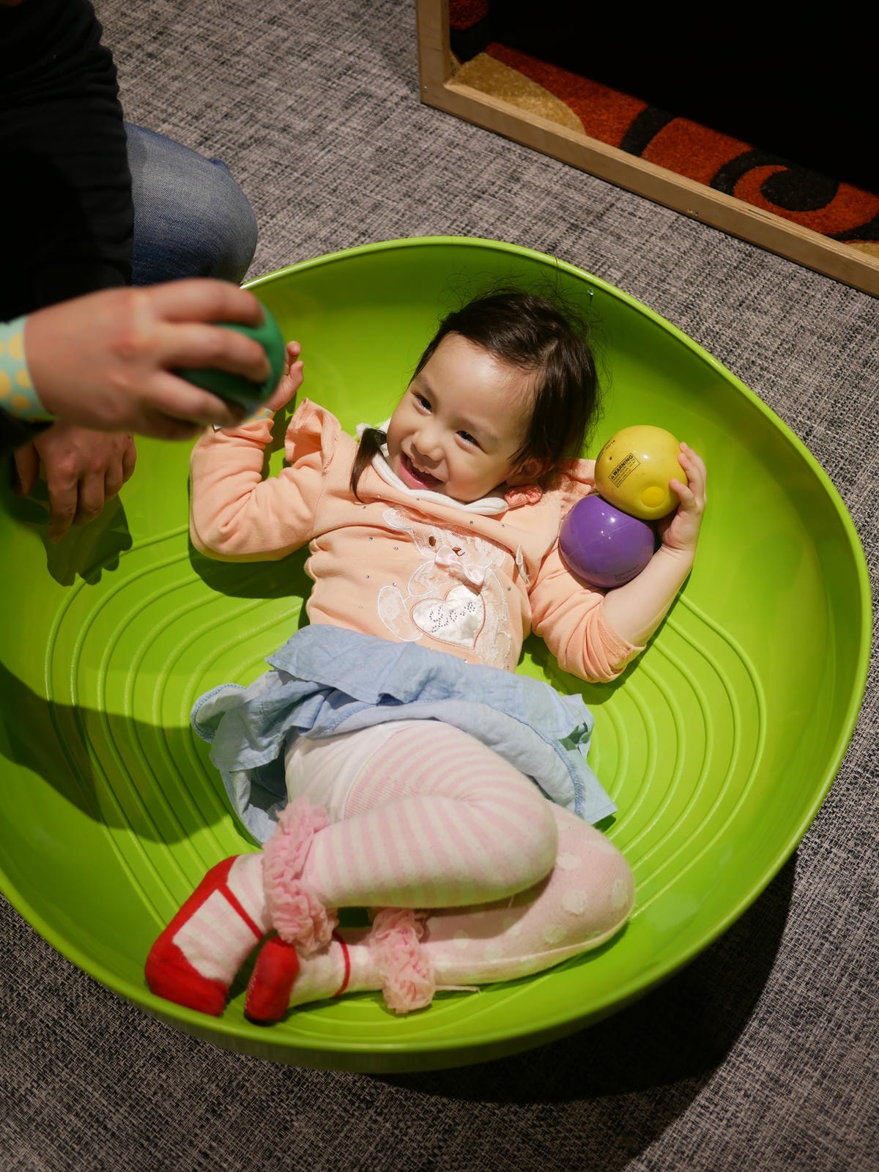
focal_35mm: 40
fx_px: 1354
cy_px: 586
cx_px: 440
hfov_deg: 36.0
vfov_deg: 46.8
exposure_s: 1/100
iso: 200
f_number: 1.7
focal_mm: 20
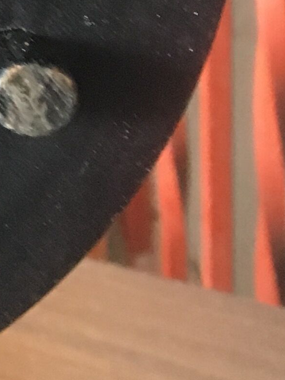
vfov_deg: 12.5
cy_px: -213
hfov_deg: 9.1
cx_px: -351
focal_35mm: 149
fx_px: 1635
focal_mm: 4.15
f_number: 2.2
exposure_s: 1/20
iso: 200
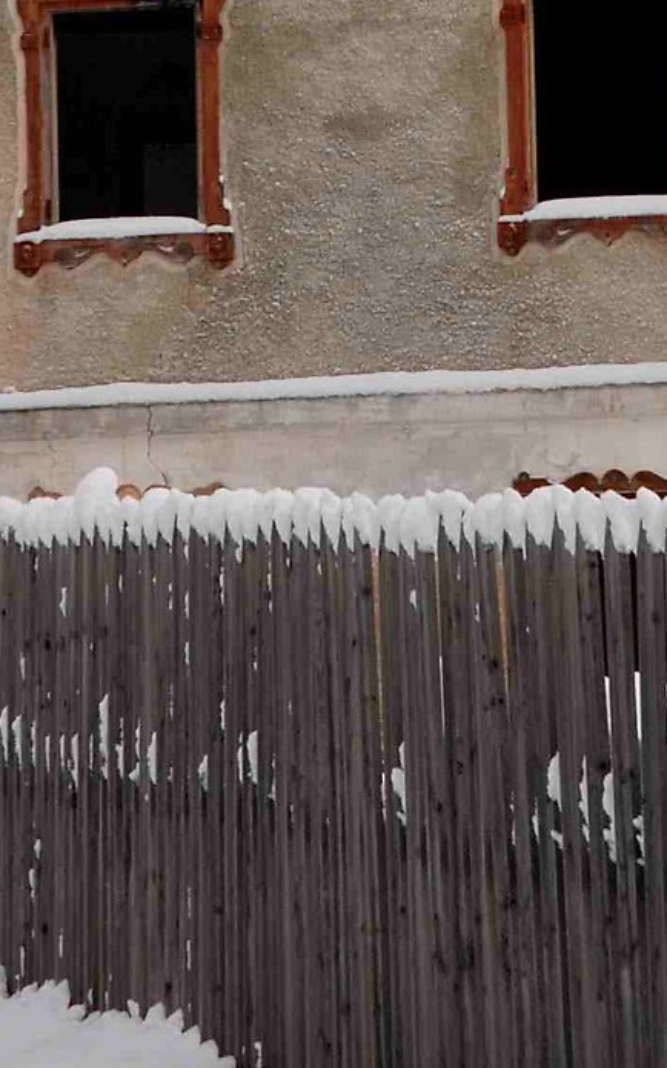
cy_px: -390
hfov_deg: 4.4
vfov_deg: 7.0
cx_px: 287
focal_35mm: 296
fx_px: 8614
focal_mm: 56
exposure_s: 1/200
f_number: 4.5
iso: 100
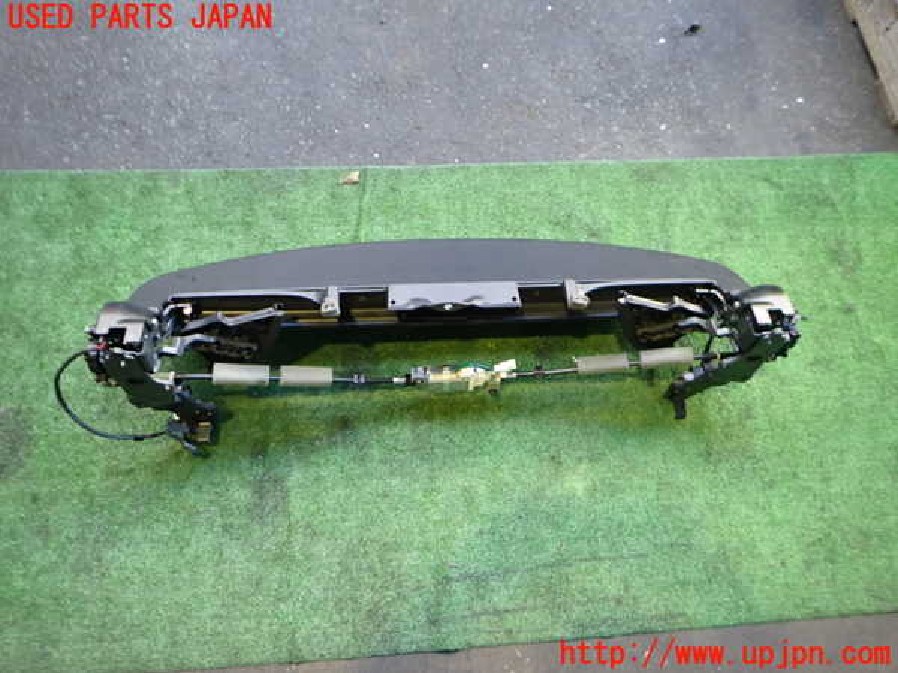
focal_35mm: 25
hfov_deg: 69.4
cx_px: 449
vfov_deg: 54.9
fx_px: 649
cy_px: 336
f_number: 2
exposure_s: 1/30
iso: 250
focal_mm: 4.5
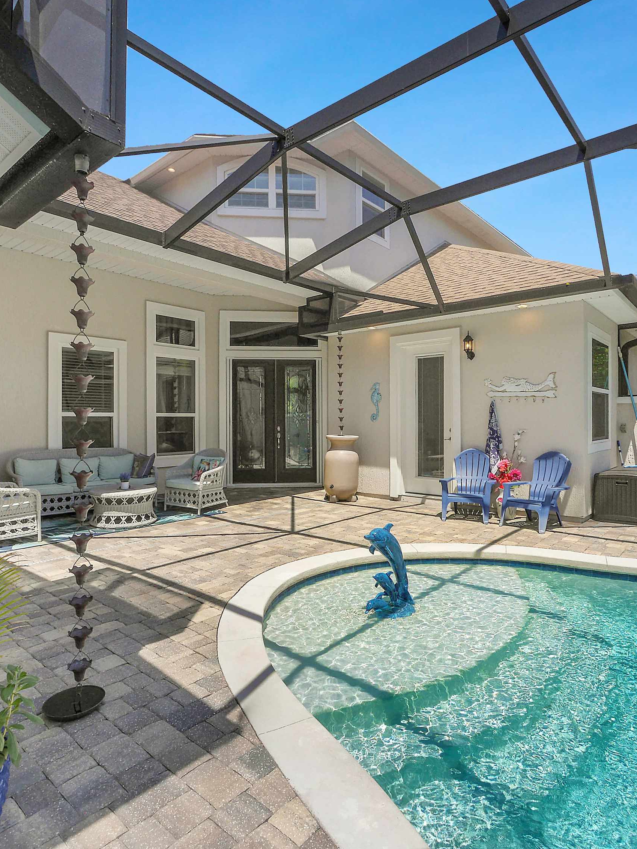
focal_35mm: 19
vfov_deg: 84.7
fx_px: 466
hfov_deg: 68.6
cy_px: 430
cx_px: 340
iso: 400
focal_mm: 7
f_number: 11
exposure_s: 1/60
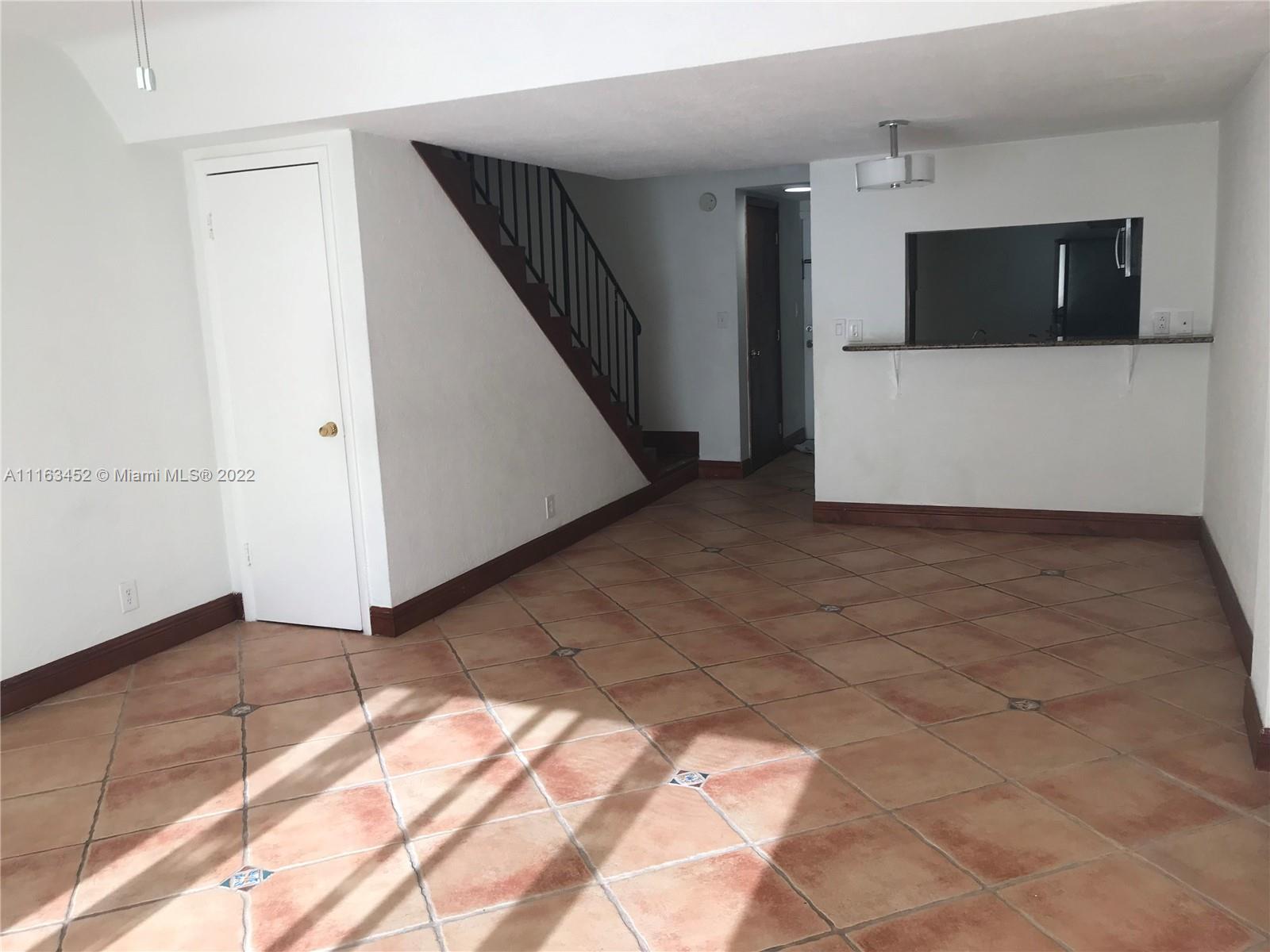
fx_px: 1027
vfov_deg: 49.7
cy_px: 476
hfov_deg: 63.4
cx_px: 635
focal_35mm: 28
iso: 20
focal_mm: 3.99
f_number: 1.8
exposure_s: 1/120
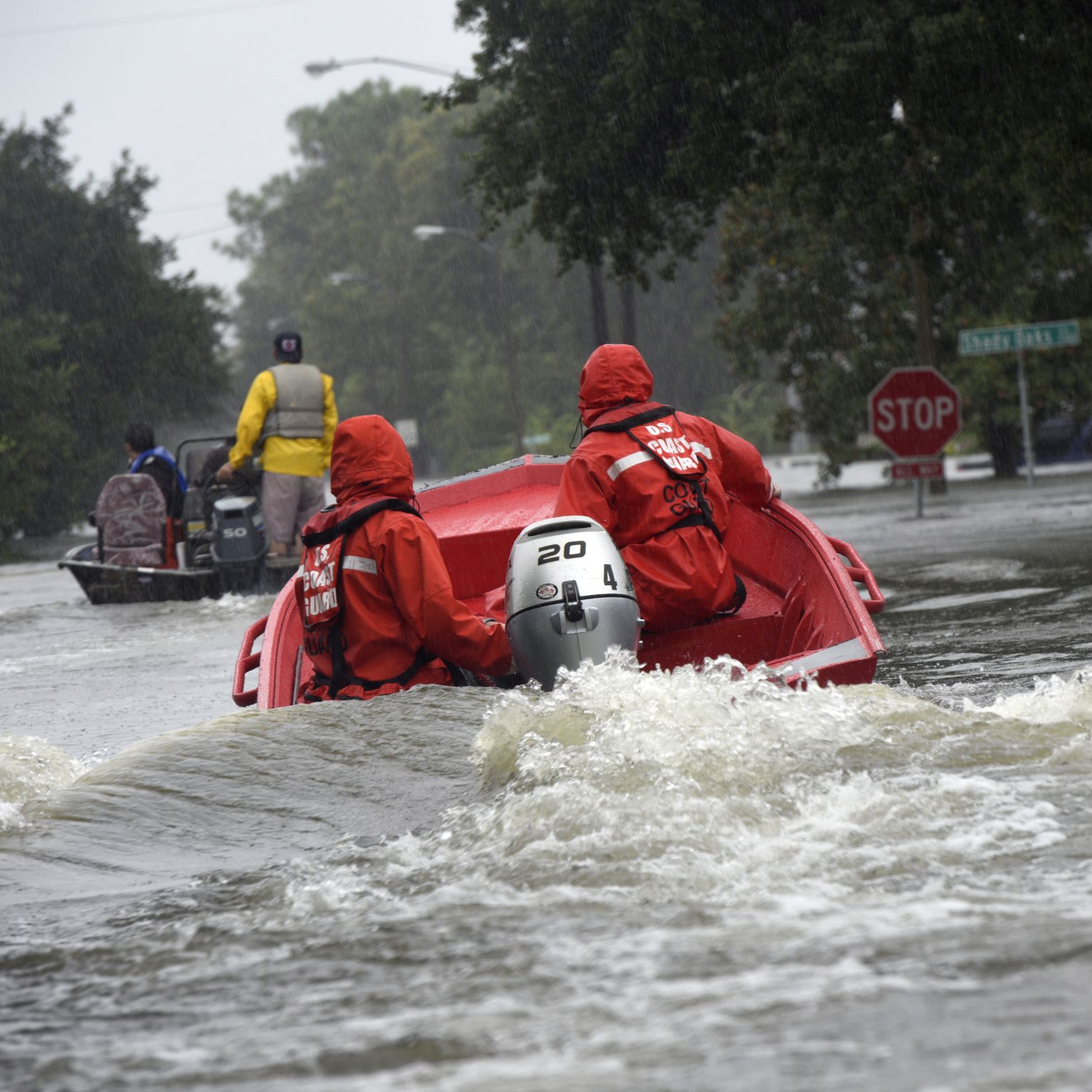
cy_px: 546
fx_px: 8423
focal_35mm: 236
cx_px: 681
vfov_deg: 7.4
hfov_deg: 7.4
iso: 250
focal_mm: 185
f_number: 7.1
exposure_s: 1/200
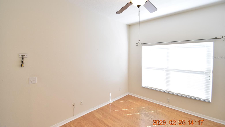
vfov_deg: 67.0
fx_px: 95
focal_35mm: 16
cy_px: 57
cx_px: 111
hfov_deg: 99.4
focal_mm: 10
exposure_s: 1/90
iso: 800
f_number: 3.5
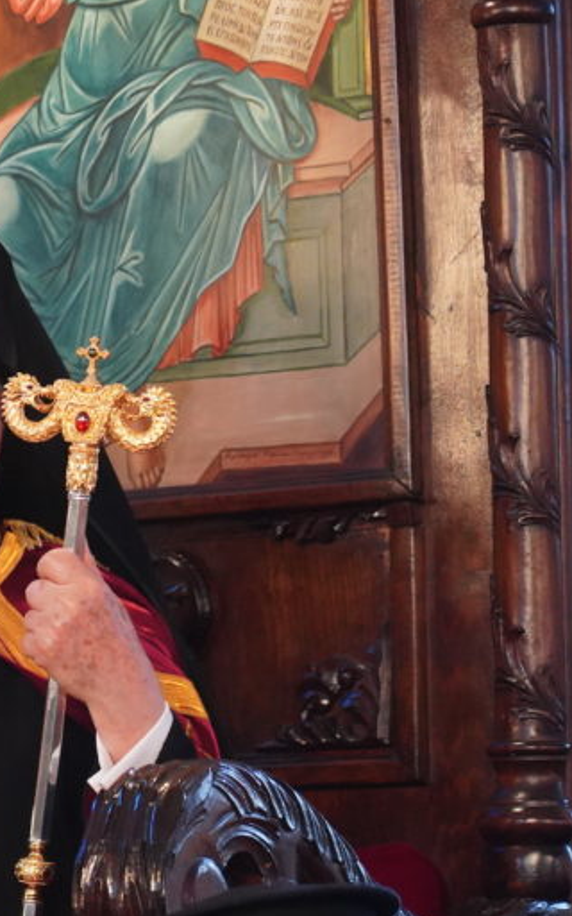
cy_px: 606
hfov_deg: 6.1
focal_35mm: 214
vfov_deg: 9.8
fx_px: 5338
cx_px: -282
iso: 6400
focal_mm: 105
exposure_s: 1/160
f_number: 4
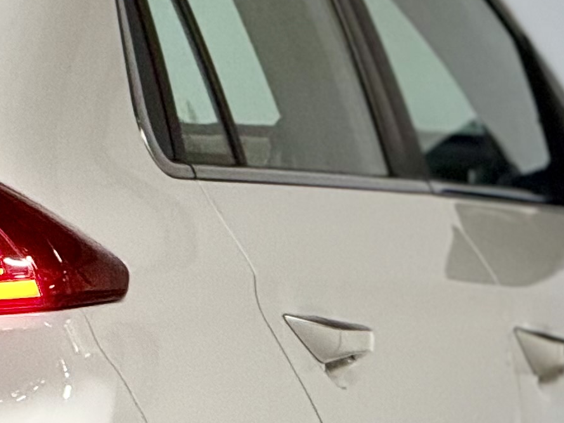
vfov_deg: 2.7
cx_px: -423
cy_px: 493
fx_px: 8865
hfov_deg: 3.6
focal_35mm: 544
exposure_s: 1/50
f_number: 2.8
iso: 160
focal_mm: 15.66
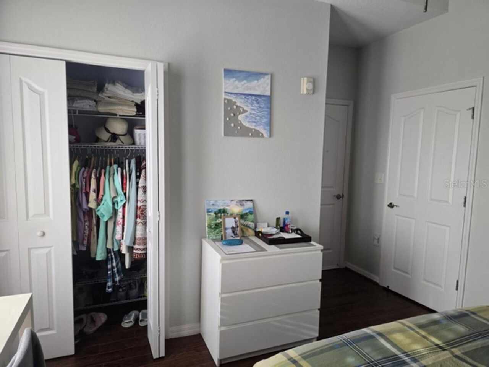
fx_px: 325
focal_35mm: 23
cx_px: 244
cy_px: 184
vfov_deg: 58.9
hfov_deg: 73.9
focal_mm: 6.3
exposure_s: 1/120
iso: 250
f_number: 1.7
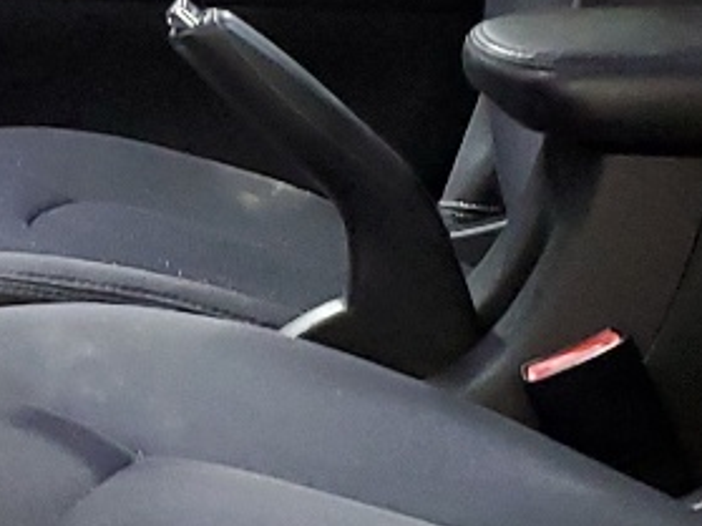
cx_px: -25
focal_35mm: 149
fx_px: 3020
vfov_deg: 9.9
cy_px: 310
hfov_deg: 13.1
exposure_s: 1/17
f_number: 1.5
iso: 297
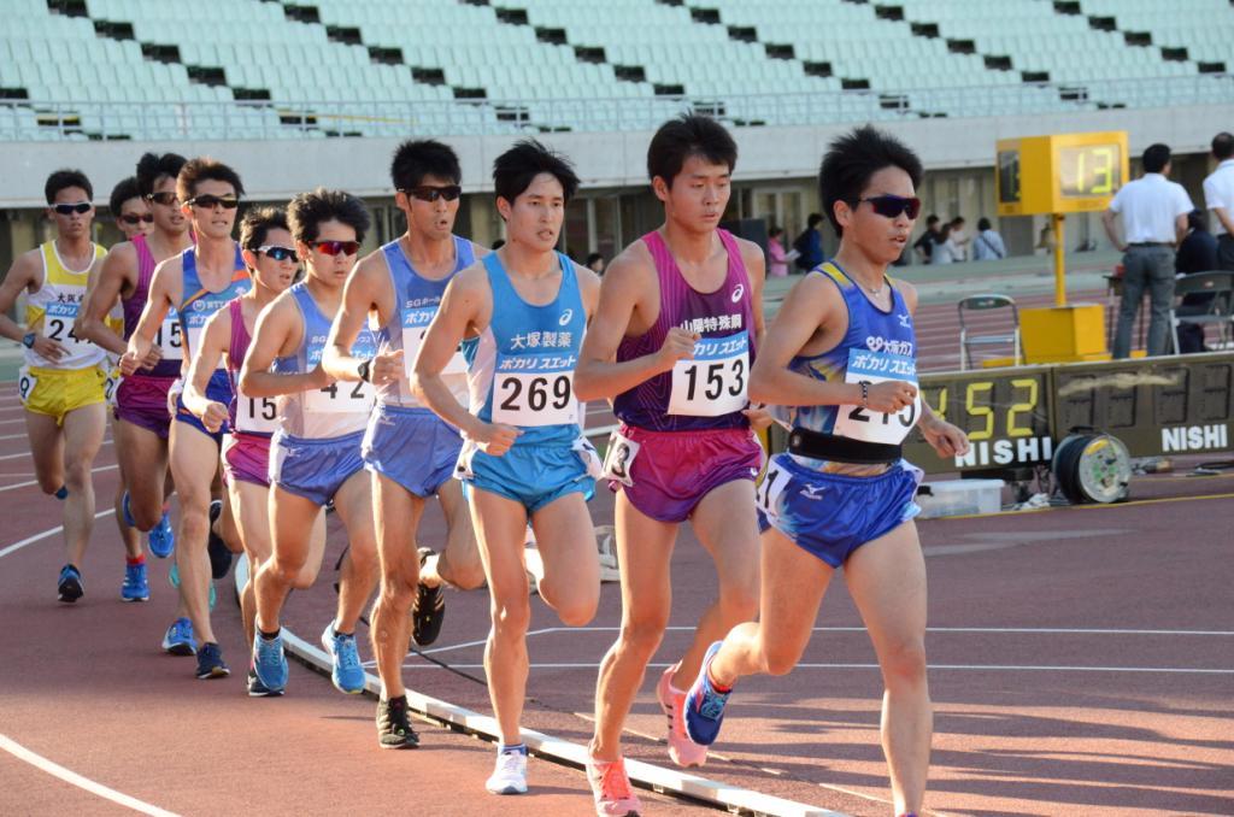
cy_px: 408
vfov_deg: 8.1
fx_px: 5746
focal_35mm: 168
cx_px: 617
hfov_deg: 12.3
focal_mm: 112
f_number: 8
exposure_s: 1/1000
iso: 3200
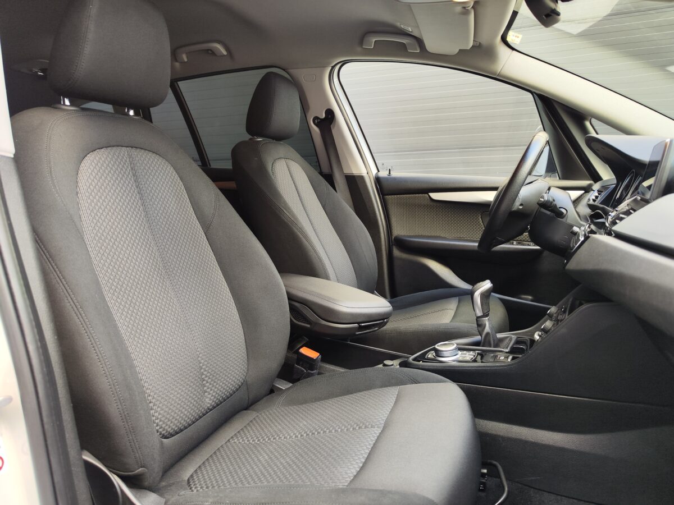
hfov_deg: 73.9
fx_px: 448
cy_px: 252
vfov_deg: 58.9
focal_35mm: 23
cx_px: 337
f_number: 1.69
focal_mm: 7.01
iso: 339
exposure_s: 1/100
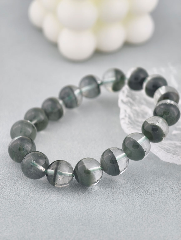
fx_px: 591
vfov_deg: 23.0
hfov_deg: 17.4
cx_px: 90
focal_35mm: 85
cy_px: 120
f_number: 2.67
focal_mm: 22.48
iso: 125
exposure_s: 1/160
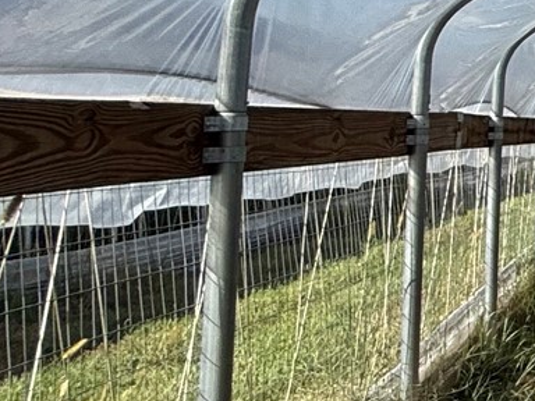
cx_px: 1215
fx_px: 1082
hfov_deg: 16.2
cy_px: 36
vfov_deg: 20.6
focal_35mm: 70
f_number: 2.2
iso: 50
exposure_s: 1/985
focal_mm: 2.22
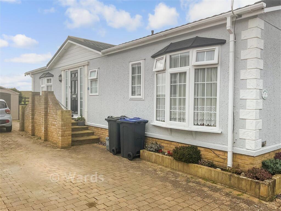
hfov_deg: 61.7
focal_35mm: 29
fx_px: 235
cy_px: 106
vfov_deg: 48.2
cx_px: 140
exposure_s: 1/2300
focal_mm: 3
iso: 16
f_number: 1.8
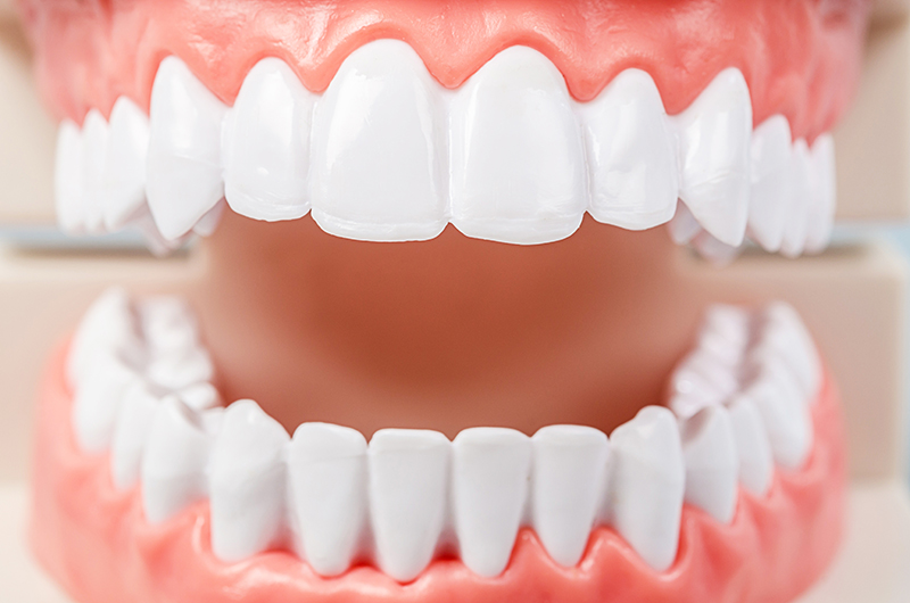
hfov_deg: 22.7
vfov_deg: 15.1
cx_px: 455
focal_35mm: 90
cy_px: 302
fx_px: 2270
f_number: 13
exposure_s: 1/160
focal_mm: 60
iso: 125
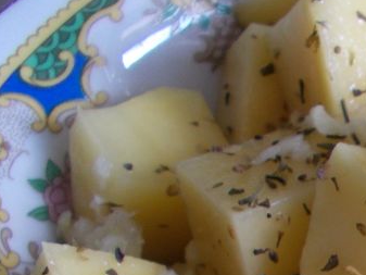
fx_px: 836
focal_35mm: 79
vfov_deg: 17.4
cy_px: 370
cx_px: 534
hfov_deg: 21.2
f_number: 3.2
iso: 100
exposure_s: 1/25
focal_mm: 4.6
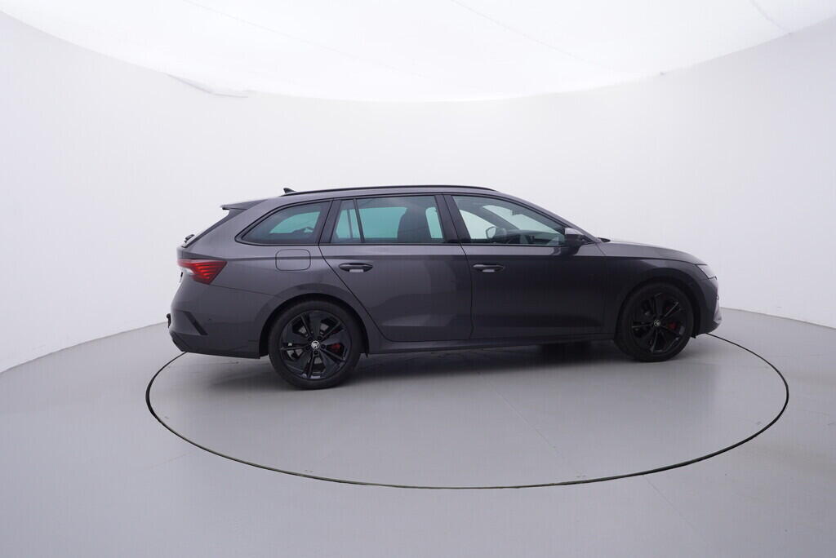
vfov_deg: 56.2
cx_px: 418
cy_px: 279
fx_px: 523
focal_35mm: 22
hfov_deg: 77.3
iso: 200
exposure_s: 1/80
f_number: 5
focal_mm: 15
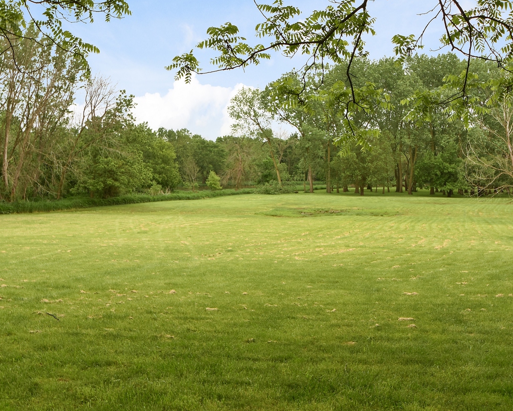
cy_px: 166
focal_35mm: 38
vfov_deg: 39.3
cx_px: 240
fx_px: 573
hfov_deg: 48.2
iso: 200
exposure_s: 1/160
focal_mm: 17
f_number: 8
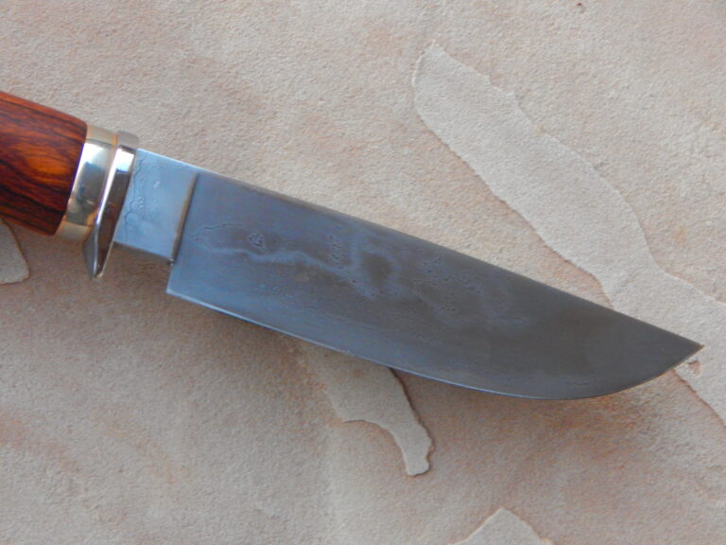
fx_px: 2391
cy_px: 272
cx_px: 363
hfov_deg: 17.3
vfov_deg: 13.0
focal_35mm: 114
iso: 800
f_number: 4.6
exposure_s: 1/8
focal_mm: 20.5
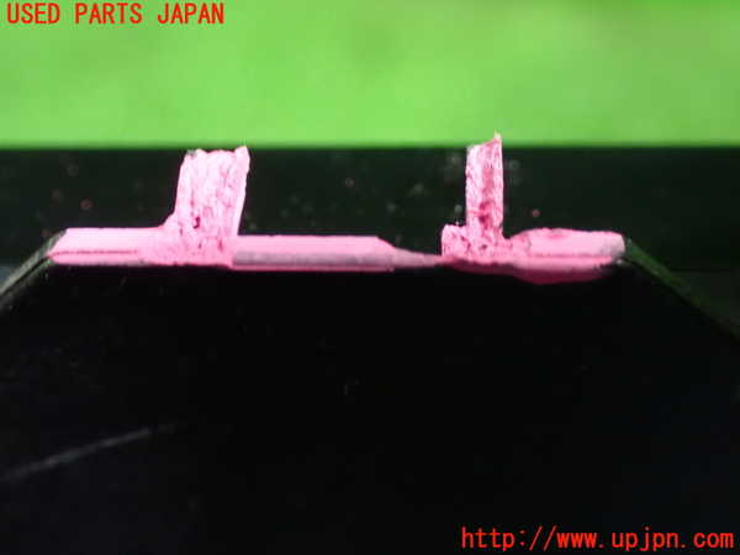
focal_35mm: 47
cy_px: 278
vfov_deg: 30.9
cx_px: 370
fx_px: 1005
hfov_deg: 40.4
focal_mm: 8.4
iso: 1600
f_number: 3.1
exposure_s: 1/30
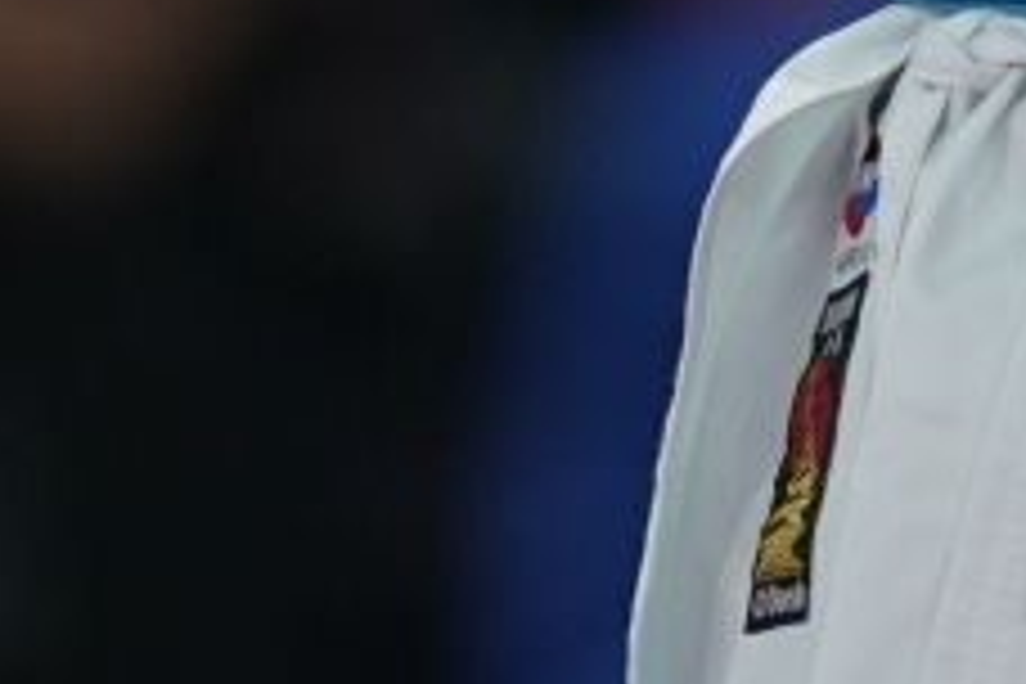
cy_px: -1980
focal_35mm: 3156
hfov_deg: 0.7
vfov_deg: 0.4
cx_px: 1998
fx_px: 89939
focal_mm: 400
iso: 640
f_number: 2.8
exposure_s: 1/320
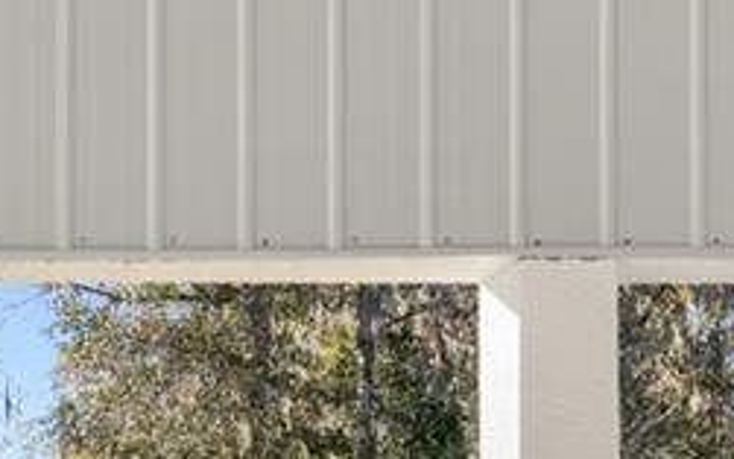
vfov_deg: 13.4
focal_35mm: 91
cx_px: -301
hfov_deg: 20.2
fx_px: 1821
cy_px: 713
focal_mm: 14
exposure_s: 1/125
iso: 320
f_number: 7.1
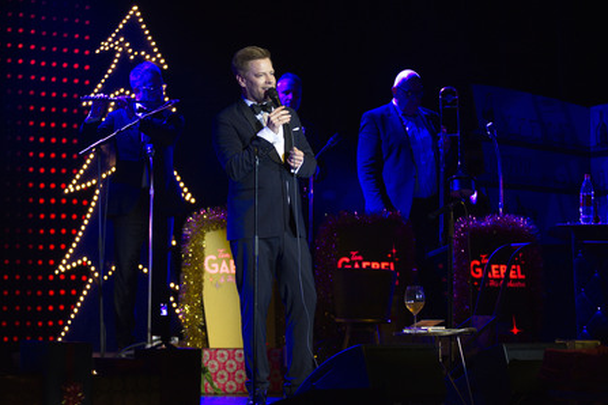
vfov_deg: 11.3
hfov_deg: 16.9
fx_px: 2043
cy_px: 202
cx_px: 305
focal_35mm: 121
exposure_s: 1/200
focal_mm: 120
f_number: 2.8
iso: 1600
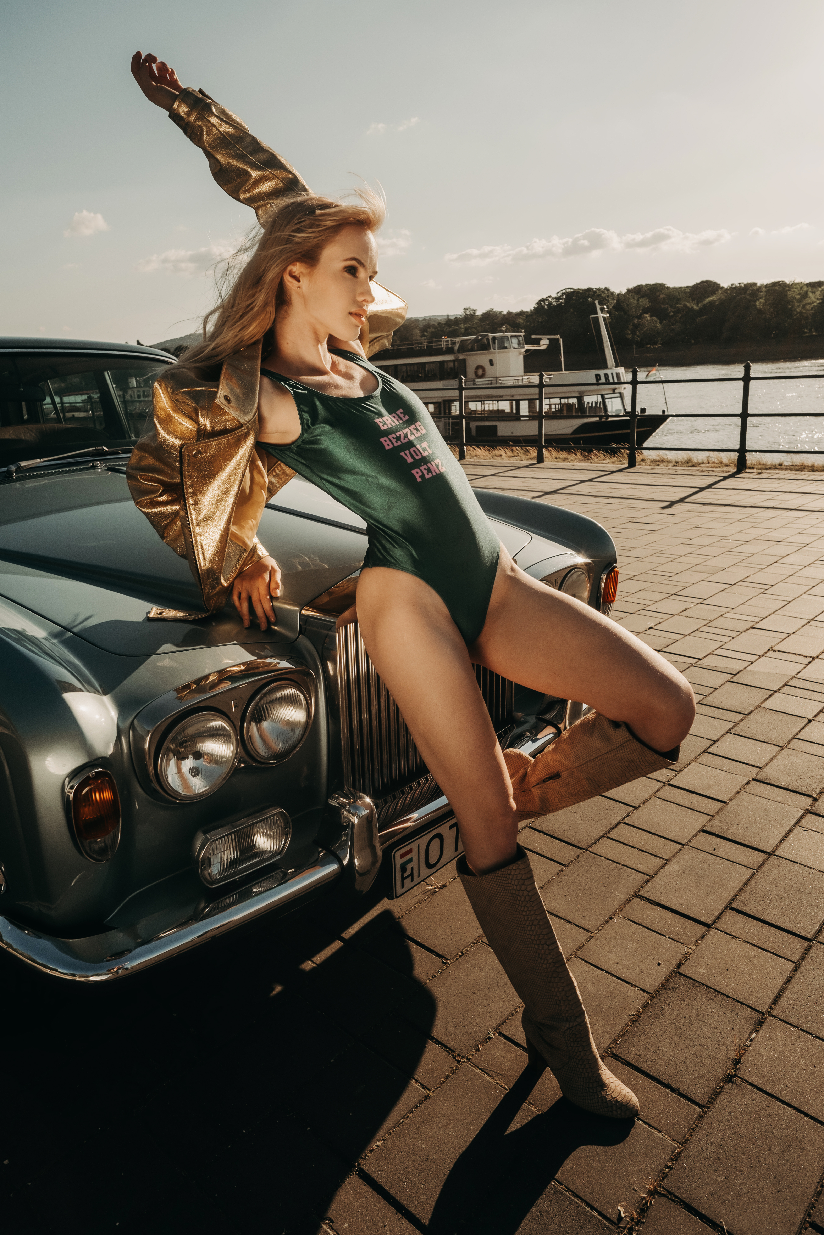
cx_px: 395
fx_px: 755
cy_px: 593
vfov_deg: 78.5
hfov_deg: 57.2
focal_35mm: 22
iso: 250
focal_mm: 14
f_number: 5.6
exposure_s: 1/2000
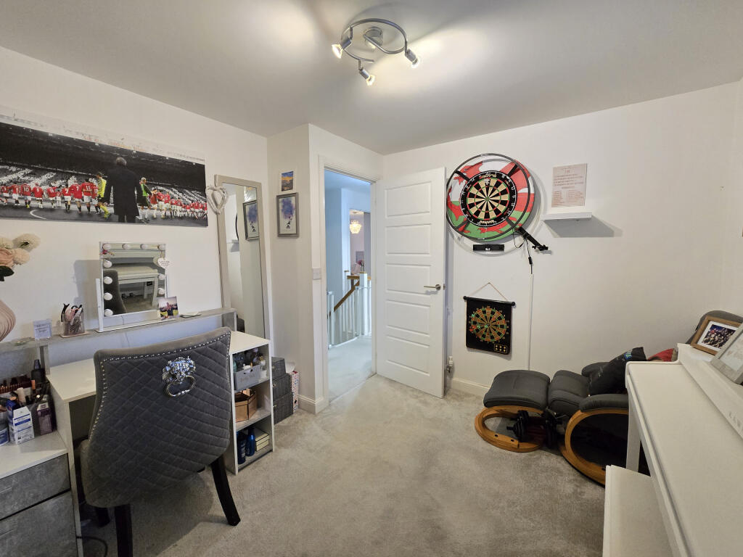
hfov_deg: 106.2
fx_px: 279
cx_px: 372
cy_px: 278
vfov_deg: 89.9
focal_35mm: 13
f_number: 2.2
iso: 640
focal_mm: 2.2
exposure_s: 1/50
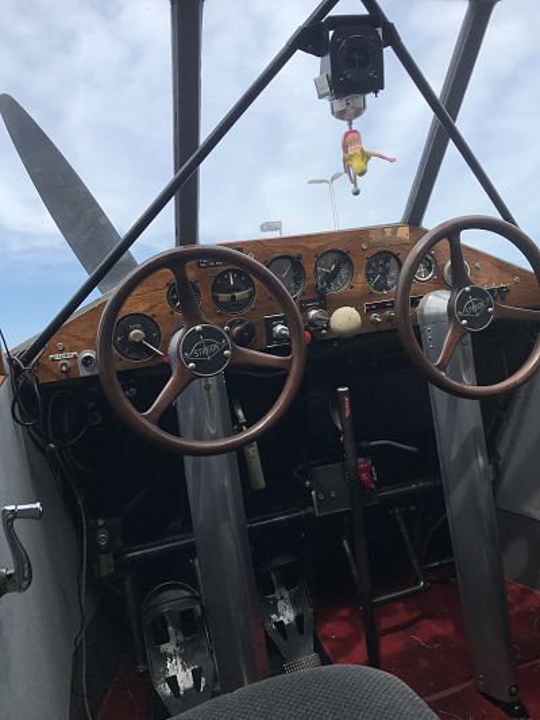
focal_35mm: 28
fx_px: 582
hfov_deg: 49.8
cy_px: 360
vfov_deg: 63.4
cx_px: 270
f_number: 1.8
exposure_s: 1/1277
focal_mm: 3.99
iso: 20
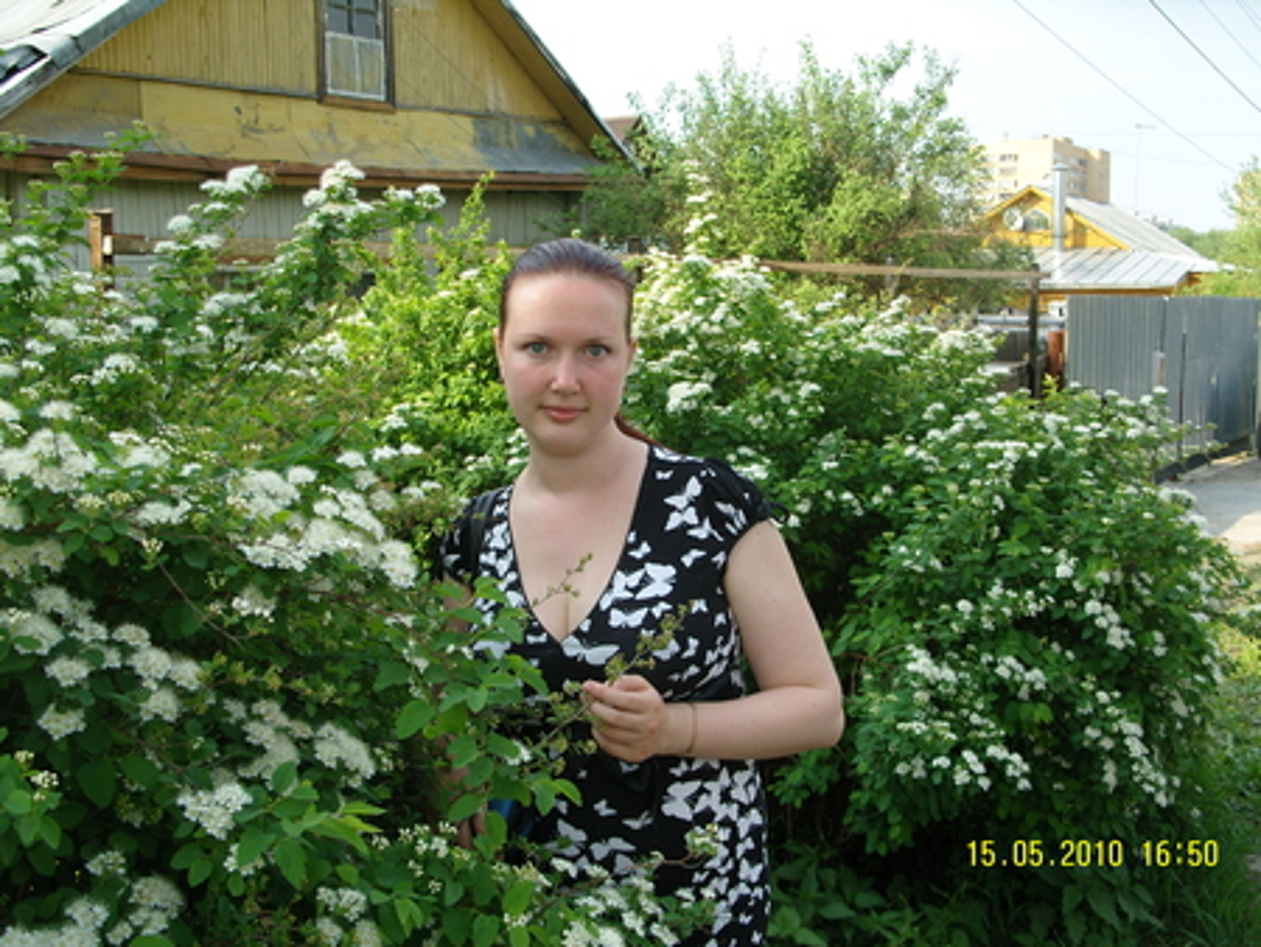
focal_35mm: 38
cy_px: 474
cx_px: 630
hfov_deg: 49.0
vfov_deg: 37.8
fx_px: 1385
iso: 80
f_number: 2.8
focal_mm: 7.8
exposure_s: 1/400
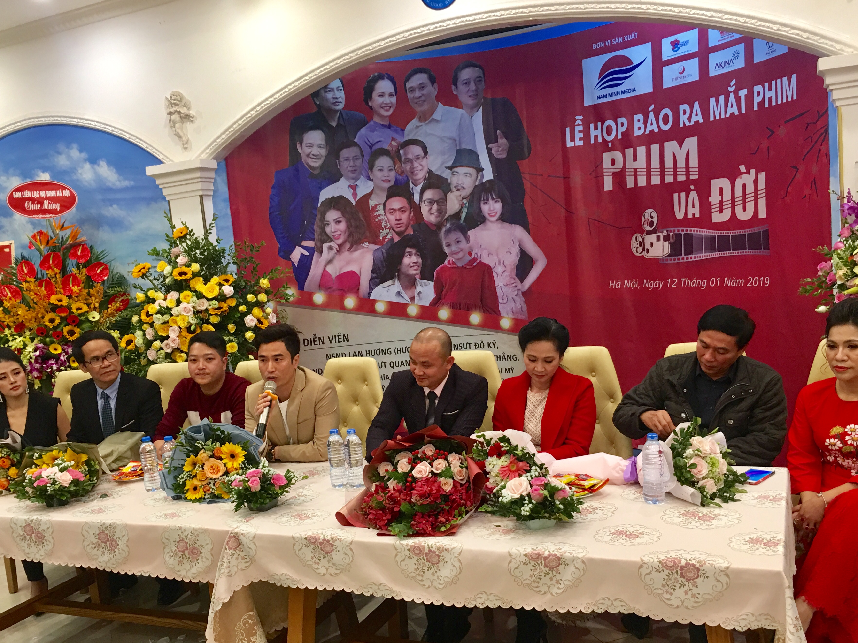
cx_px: 415
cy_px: 360
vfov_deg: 42.9
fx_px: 818
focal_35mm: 33
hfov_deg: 55.3
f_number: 2.2
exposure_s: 1/17
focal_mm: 4.15
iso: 50
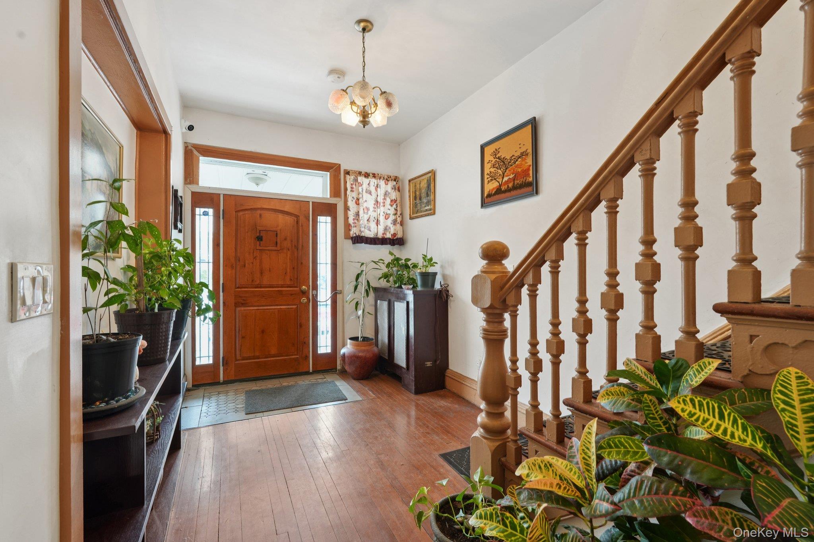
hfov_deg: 96.7
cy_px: 271
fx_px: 362
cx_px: 407
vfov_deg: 73.7
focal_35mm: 16
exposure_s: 1/13
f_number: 9
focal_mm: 16
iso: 400
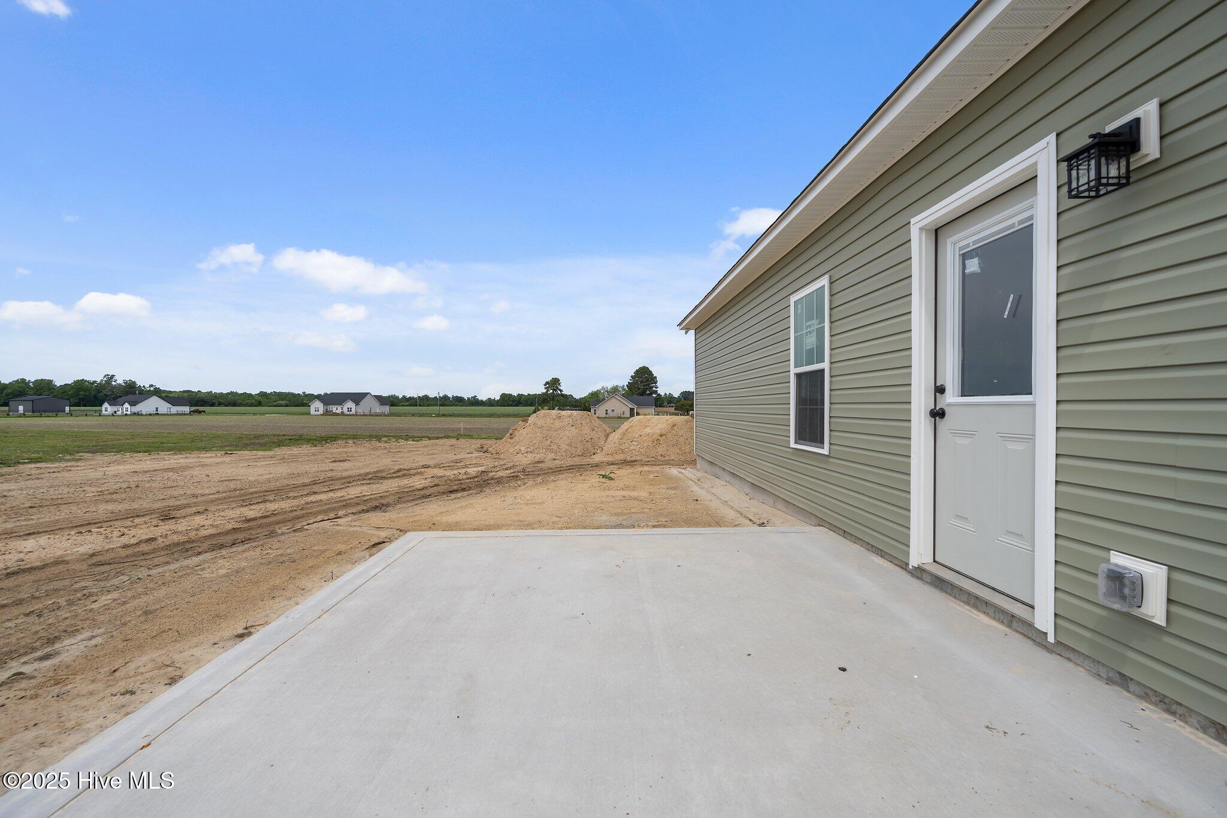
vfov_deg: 81.2
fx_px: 477
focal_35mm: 14
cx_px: 614
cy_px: 409
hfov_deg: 104.3
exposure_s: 1/320
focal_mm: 14
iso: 64
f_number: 7.1
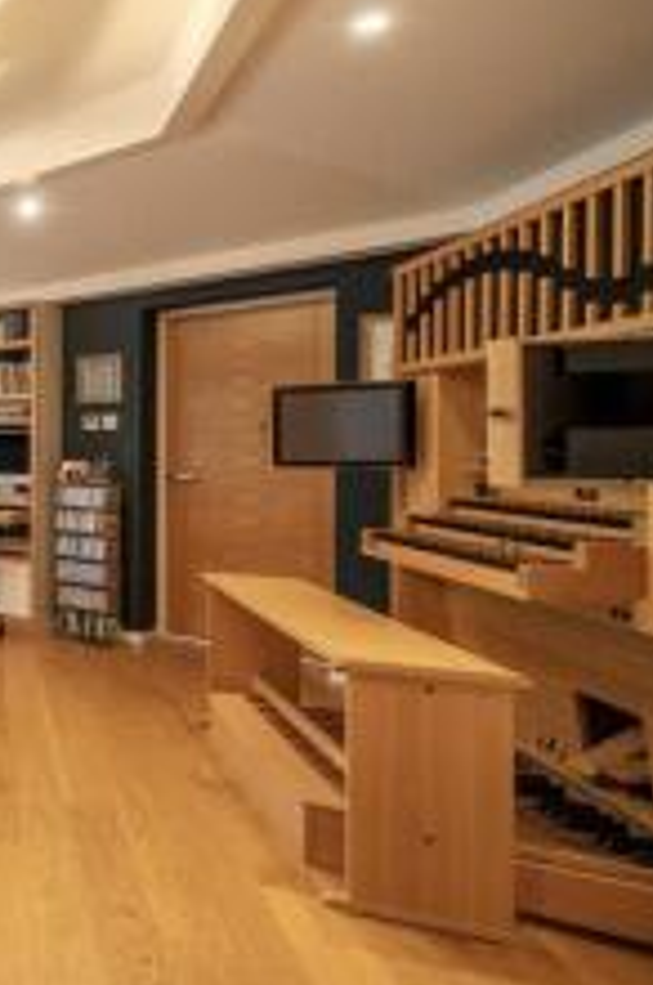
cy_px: 445
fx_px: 710
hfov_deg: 29.5
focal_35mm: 26
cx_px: -322
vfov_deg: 69.3
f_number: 4.5
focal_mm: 12
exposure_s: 1/40
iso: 500
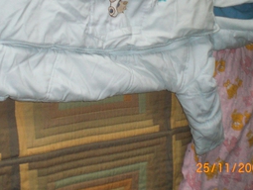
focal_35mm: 67
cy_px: 35
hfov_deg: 28.9
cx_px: 125
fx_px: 490
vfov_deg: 21.7
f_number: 3.1
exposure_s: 1/60
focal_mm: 6.3
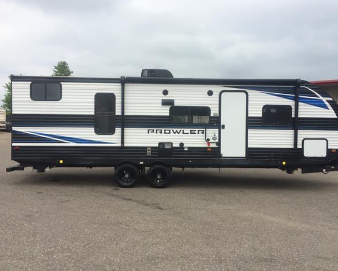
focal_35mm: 31
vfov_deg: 47.2
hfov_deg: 57.1
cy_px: 133
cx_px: 175
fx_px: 310
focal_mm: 4.15
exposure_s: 1/1580
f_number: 2.2
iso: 32
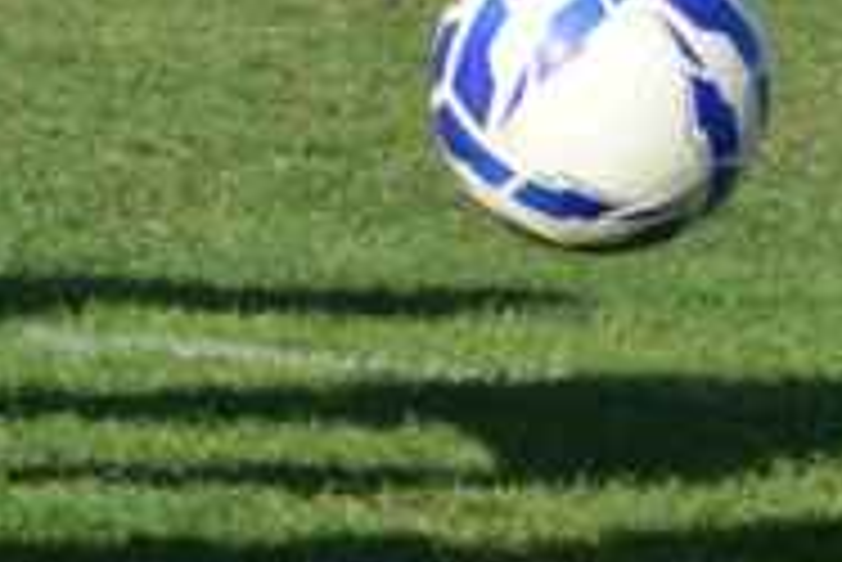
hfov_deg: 2.8
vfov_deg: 1.9
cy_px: -776
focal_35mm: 740
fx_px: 17321
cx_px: -1274
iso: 2000
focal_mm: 135
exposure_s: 1/800
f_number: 16
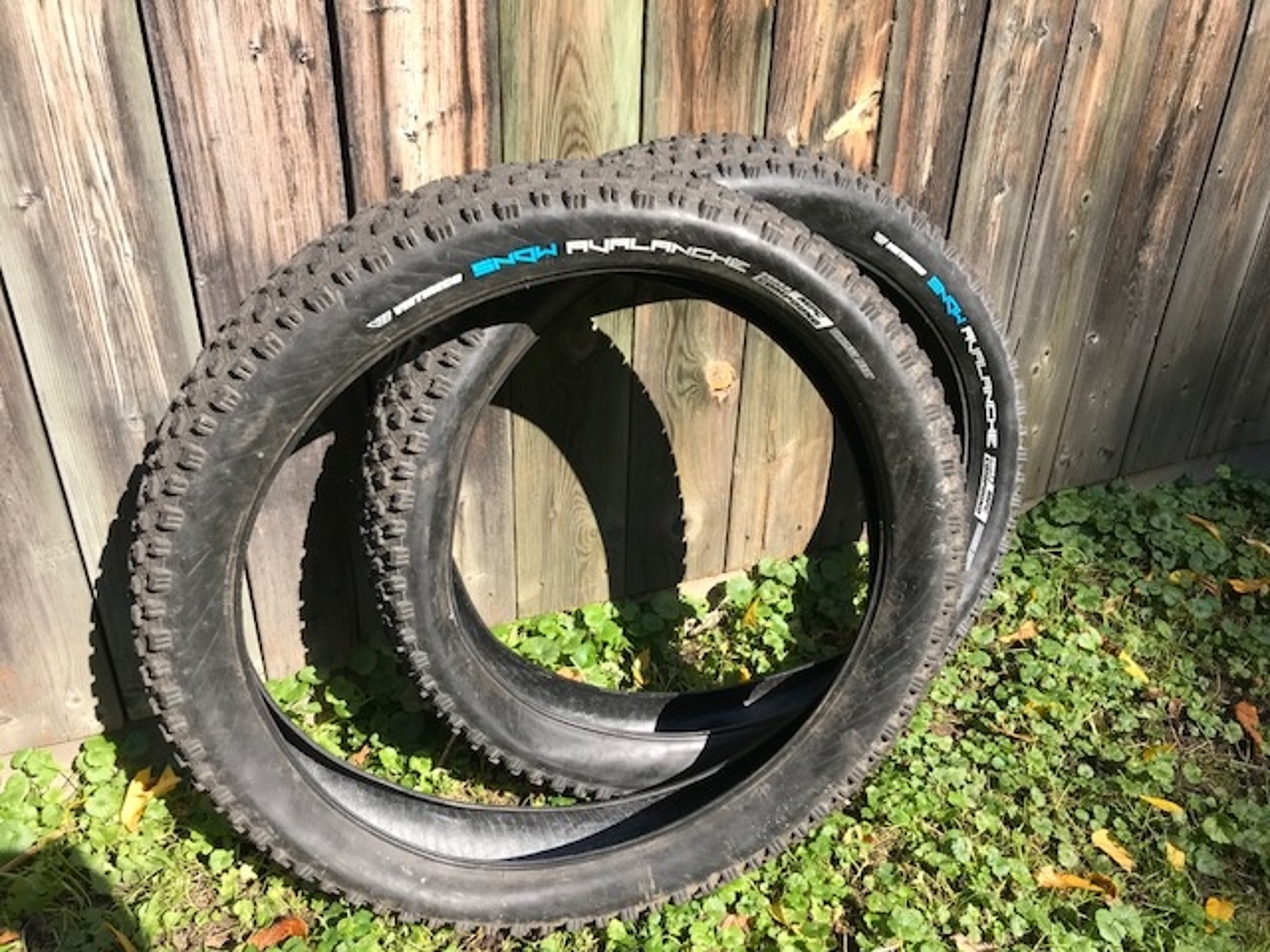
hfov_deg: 63.4
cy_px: 476
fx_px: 1027
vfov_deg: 49.7
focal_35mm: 28
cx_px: 635
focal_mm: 3.99
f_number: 1.8
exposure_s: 1/903
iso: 20
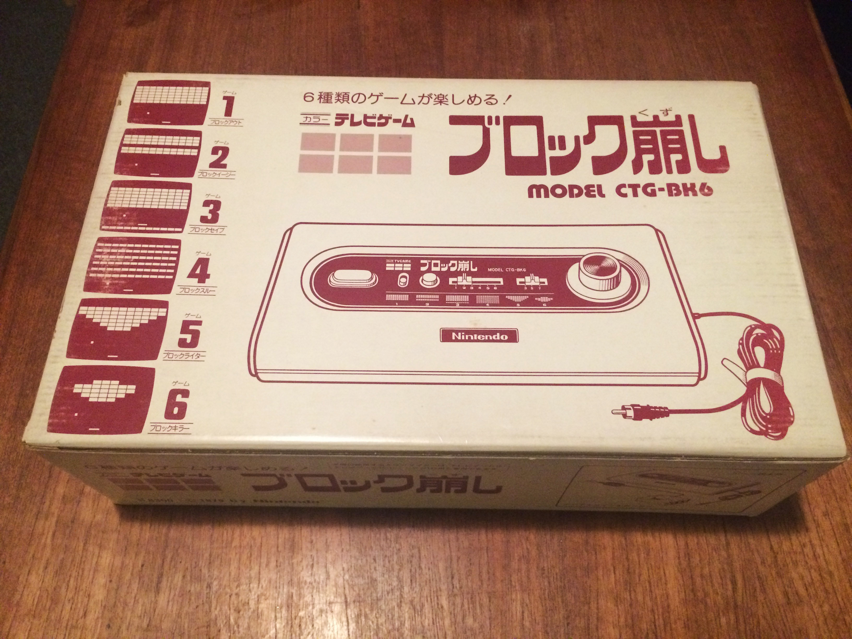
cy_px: 320
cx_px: 426
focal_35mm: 29
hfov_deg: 61.7
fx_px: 714
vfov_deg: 48.2
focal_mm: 4.15
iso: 320
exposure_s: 1/17
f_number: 2.2
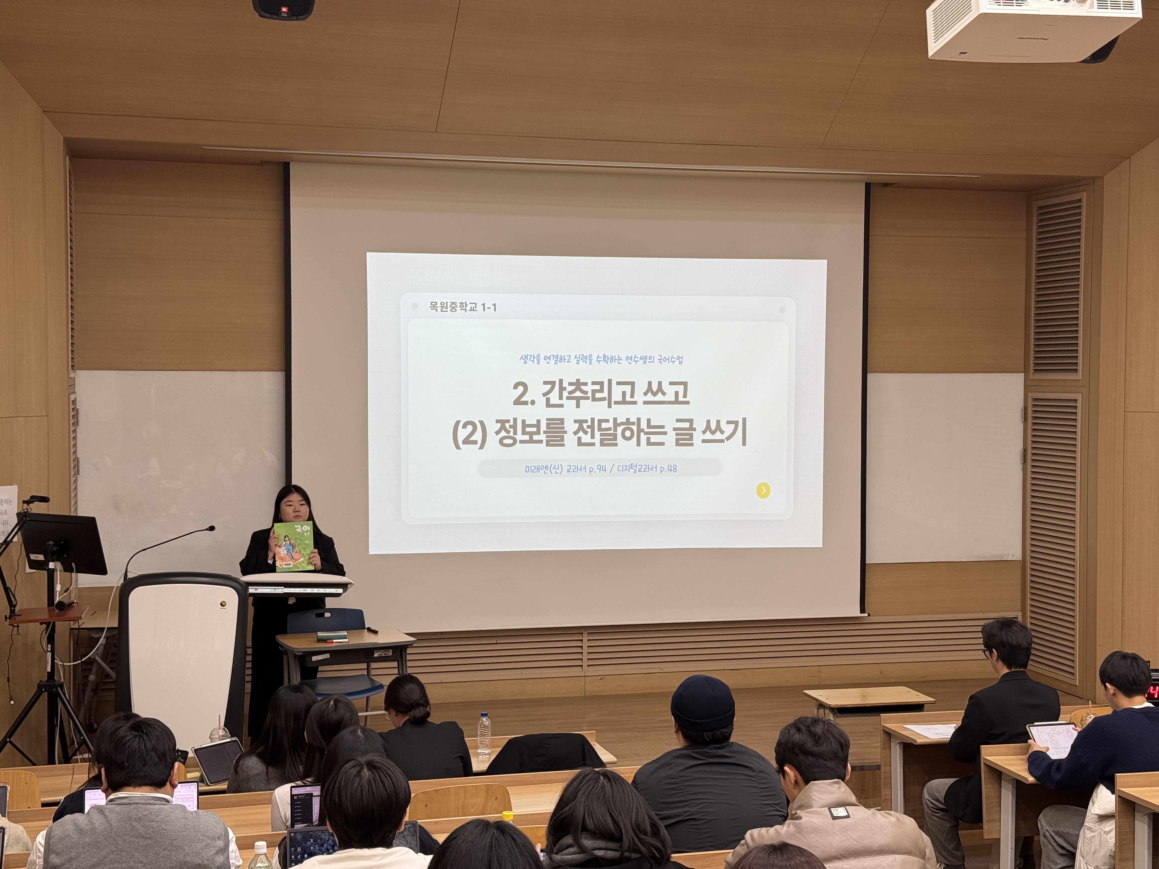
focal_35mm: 48
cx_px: 580
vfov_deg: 30.3
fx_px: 1607
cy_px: 434
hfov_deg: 39.7
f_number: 1.78
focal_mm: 6.76
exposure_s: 1/120
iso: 64
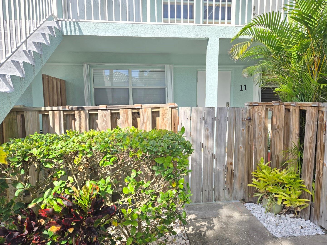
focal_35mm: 23
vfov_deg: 58.9
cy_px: 122
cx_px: 164
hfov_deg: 73.9
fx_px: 217
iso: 25
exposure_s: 1/400
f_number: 1.8
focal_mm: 5.4
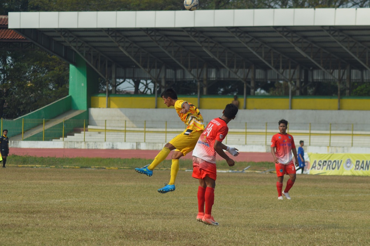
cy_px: 123
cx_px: 185
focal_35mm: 210
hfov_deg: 9.8
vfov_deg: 6.5
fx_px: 2157
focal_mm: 140
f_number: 6.3
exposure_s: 1/1600
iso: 400
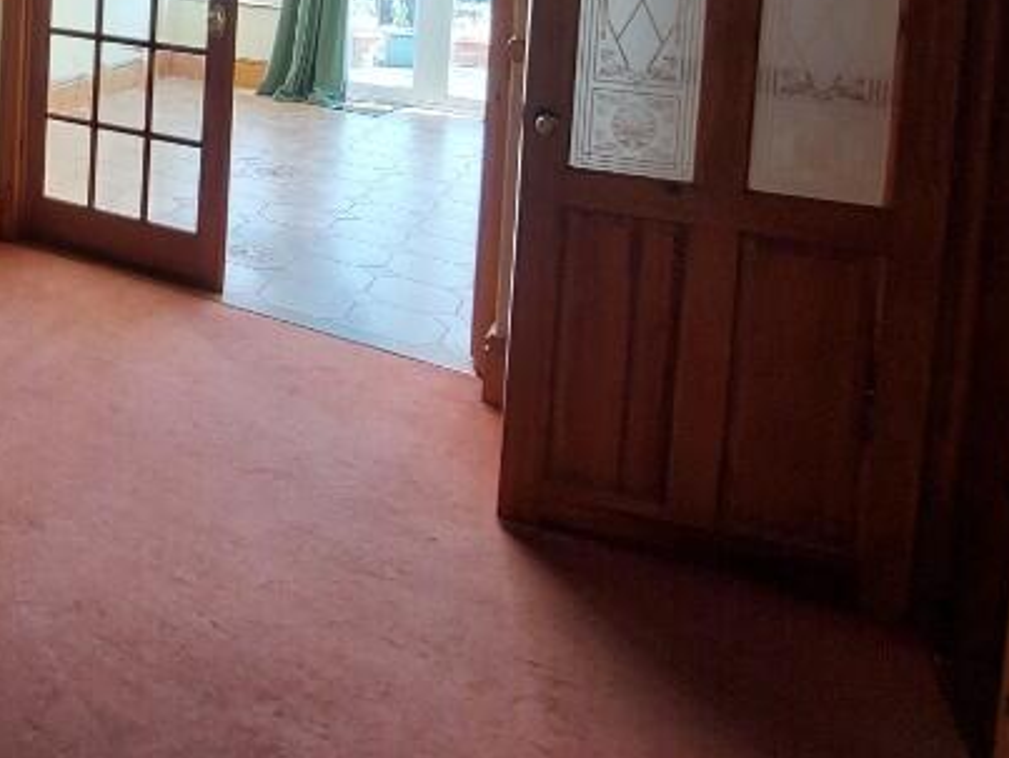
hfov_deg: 44.8
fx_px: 963
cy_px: -80
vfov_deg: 36.3
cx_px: -48
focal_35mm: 33
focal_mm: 1.74
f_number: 2.2
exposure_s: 1/50
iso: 64
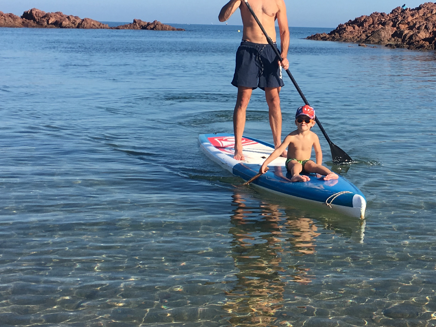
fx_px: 781
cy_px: 114
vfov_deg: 23.6
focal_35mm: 62
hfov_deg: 30.8
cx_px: 311
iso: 25
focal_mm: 4.15
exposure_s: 1/1241
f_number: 2.2
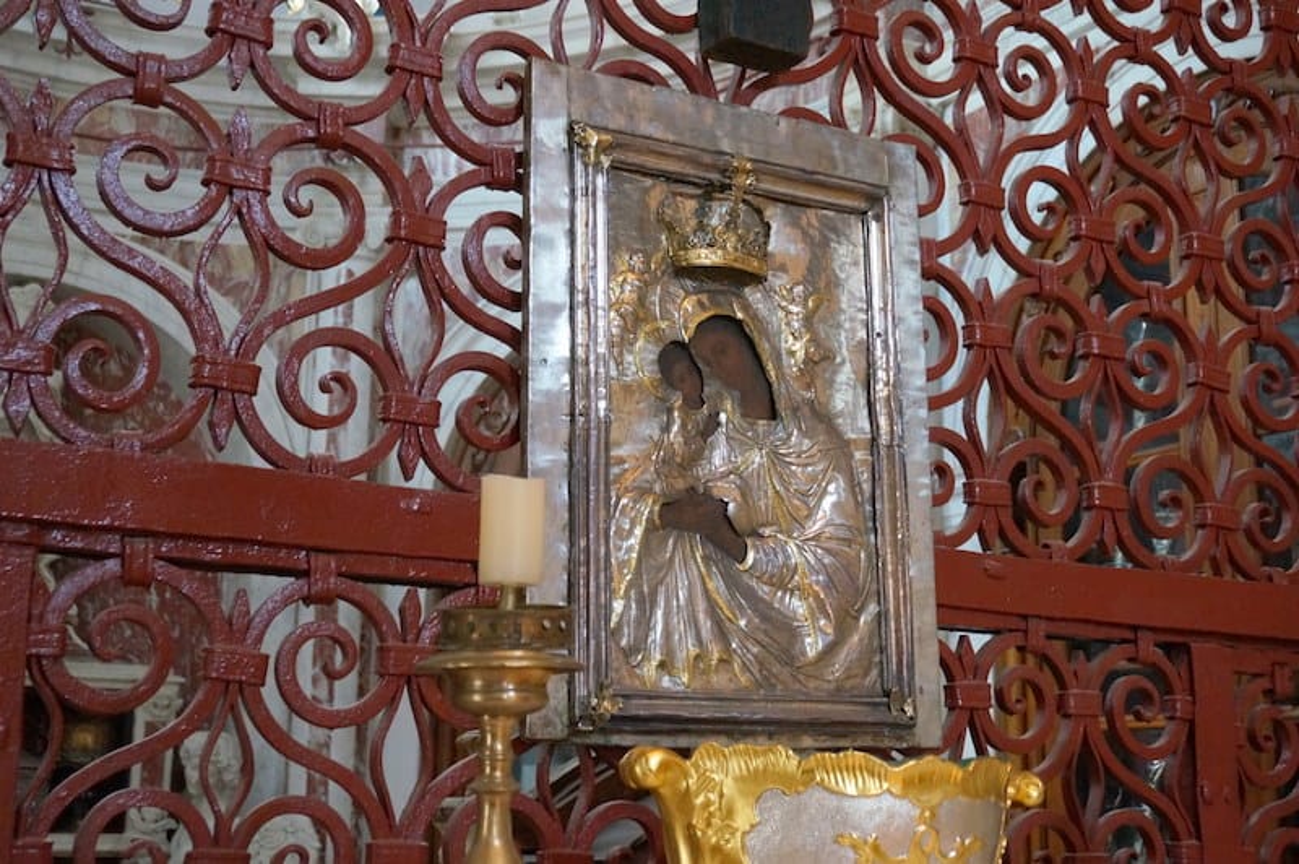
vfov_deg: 28.9
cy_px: 432
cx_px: 650
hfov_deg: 42.4
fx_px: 1676
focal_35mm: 46
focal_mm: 31
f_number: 5
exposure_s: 1/60
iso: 2000
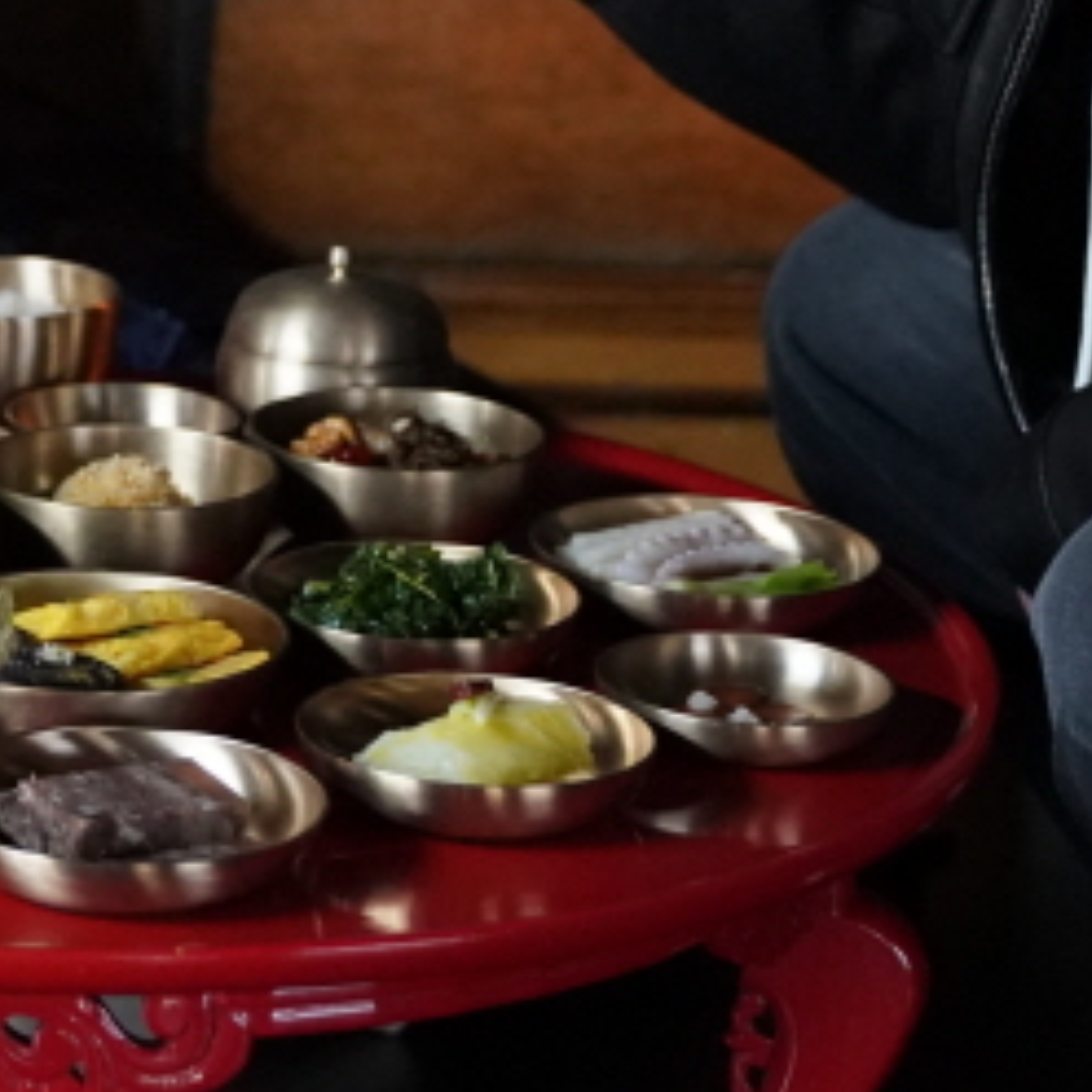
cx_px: 211
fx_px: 5389
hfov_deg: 11.5
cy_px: 2
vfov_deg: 11.5
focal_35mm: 151
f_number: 2.8
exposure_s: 1/125
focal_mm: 44
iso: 6400
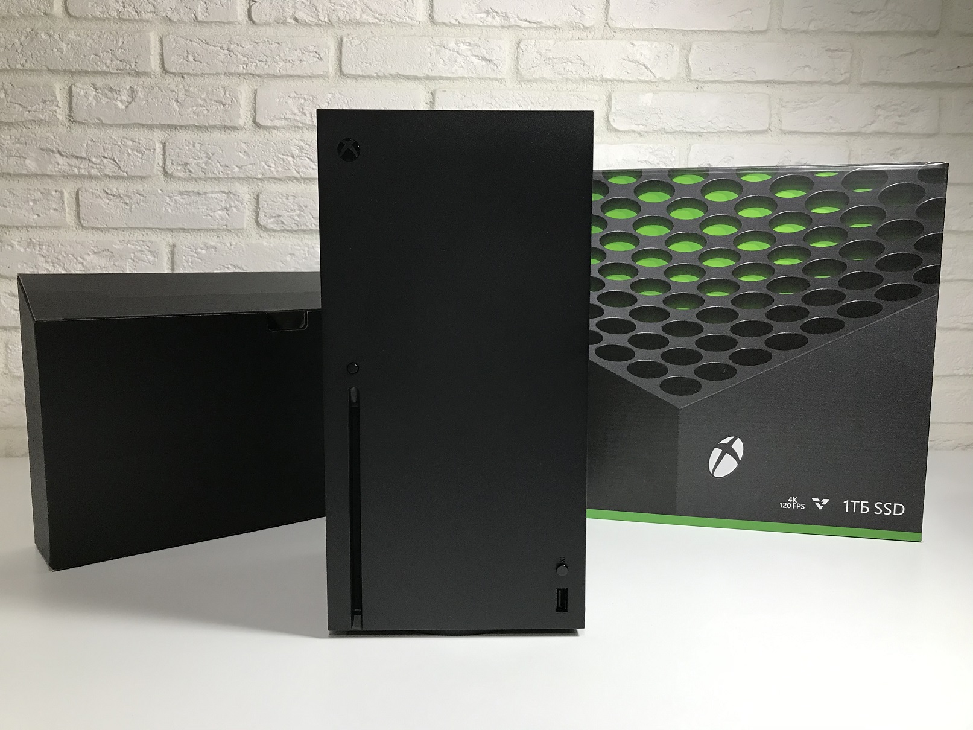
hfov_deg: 63.4
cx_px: 486
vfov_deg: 49.8
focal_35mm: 28
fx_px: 787
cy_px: 365
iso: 40
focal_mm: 3.99
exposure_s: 1/25
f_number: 1.8
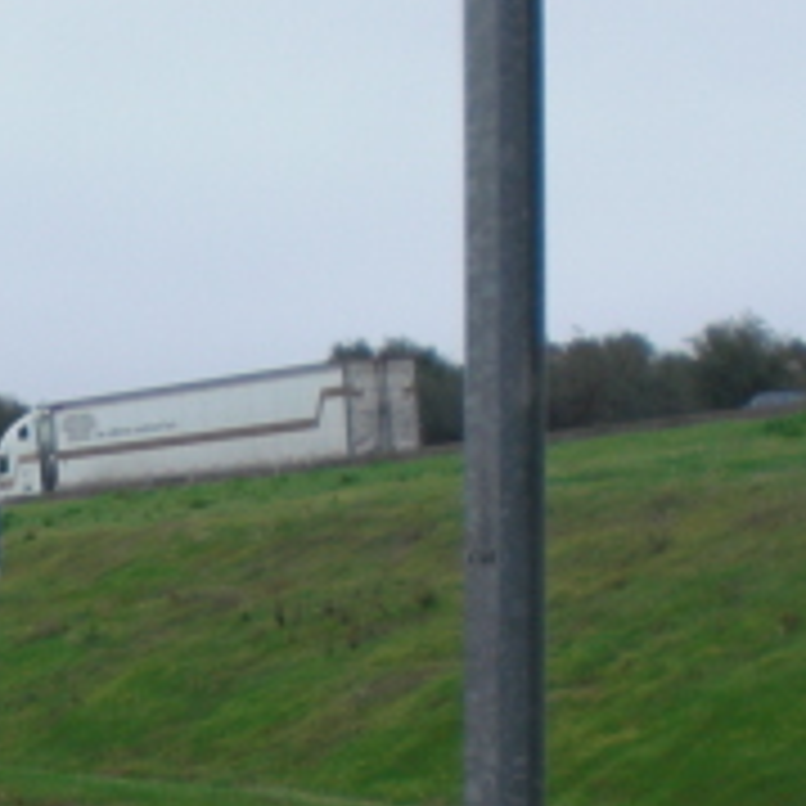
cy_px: 847
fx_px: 3161
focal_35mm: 120
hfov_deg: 14.2
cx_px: -95
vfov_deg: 14.3
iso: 64
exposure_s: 1/200
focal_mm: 6.3
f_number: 3.1
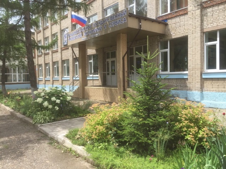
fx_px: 189
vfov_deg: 48.2
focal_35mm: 29
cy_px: 84
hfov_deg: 61.7
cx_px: 113
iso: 32
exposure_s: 1/989
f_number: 2.2
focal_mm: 4.15
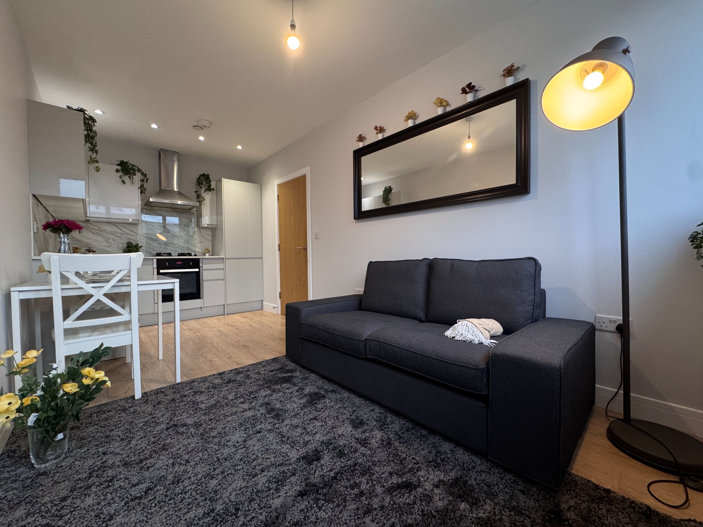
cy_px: 264
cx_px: 352
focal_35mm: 14
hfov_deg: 102.1
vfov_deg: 85.7
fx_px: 284
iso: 250
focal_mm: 2.22
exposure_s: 1/100
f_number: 2.2
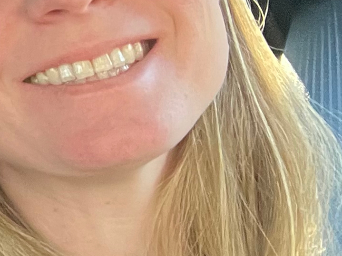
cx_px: -575
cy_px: 104
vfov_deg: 11.5
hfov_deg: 11.5
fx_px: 1274
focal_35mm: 129
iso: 160
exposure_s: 1/60
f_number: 2.2
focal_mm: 2.71
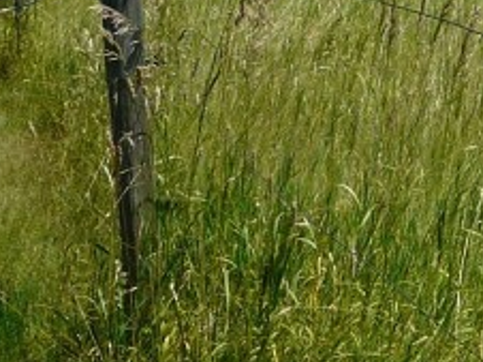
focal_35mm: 127
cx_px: 855
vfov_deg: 11.5
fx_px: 1770
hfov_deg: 13.9
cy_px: 4
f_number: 5.6
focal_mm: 4.6
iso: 100
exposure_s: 1/400
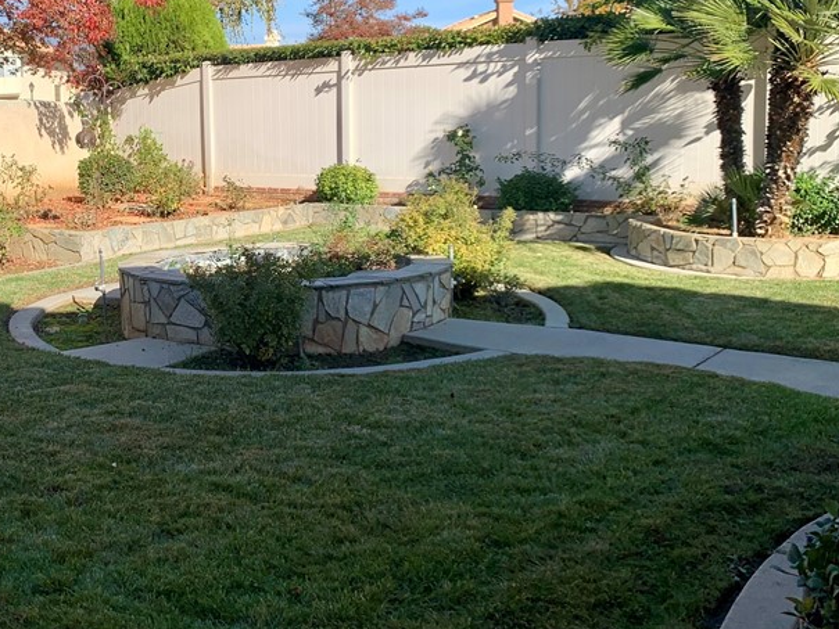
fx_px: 1067
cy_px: 222
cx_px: 229
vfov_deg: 32.7
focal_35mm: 44
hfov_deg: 41.9
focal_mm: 4.25
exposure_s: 1/1812
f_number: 1.8
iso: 25
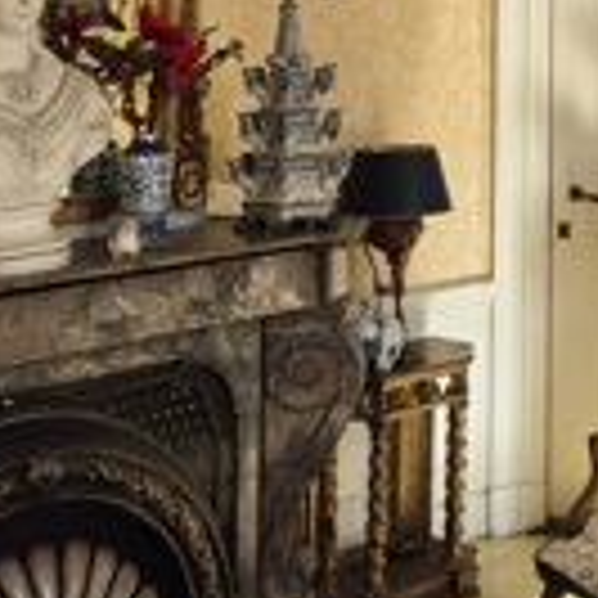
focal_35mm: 73
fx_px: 1427
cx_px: 553
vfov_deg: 22.5
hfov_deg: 23.0
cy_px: -40
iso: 25
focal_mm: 5.4
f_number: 1.8
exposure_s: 1/283
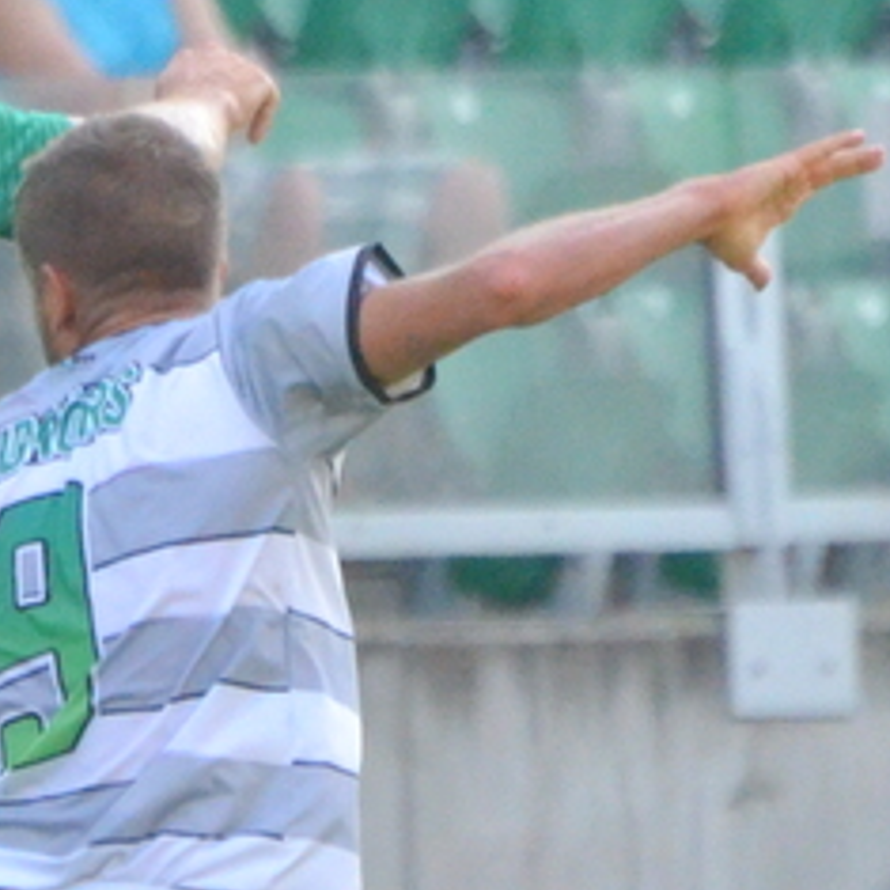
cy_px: 589
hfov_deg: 0.9
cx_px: -727
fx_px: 56926
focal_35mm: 1957
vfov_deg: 0.9
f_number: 6.3
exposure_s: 1/2500
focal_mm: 300
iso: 3200
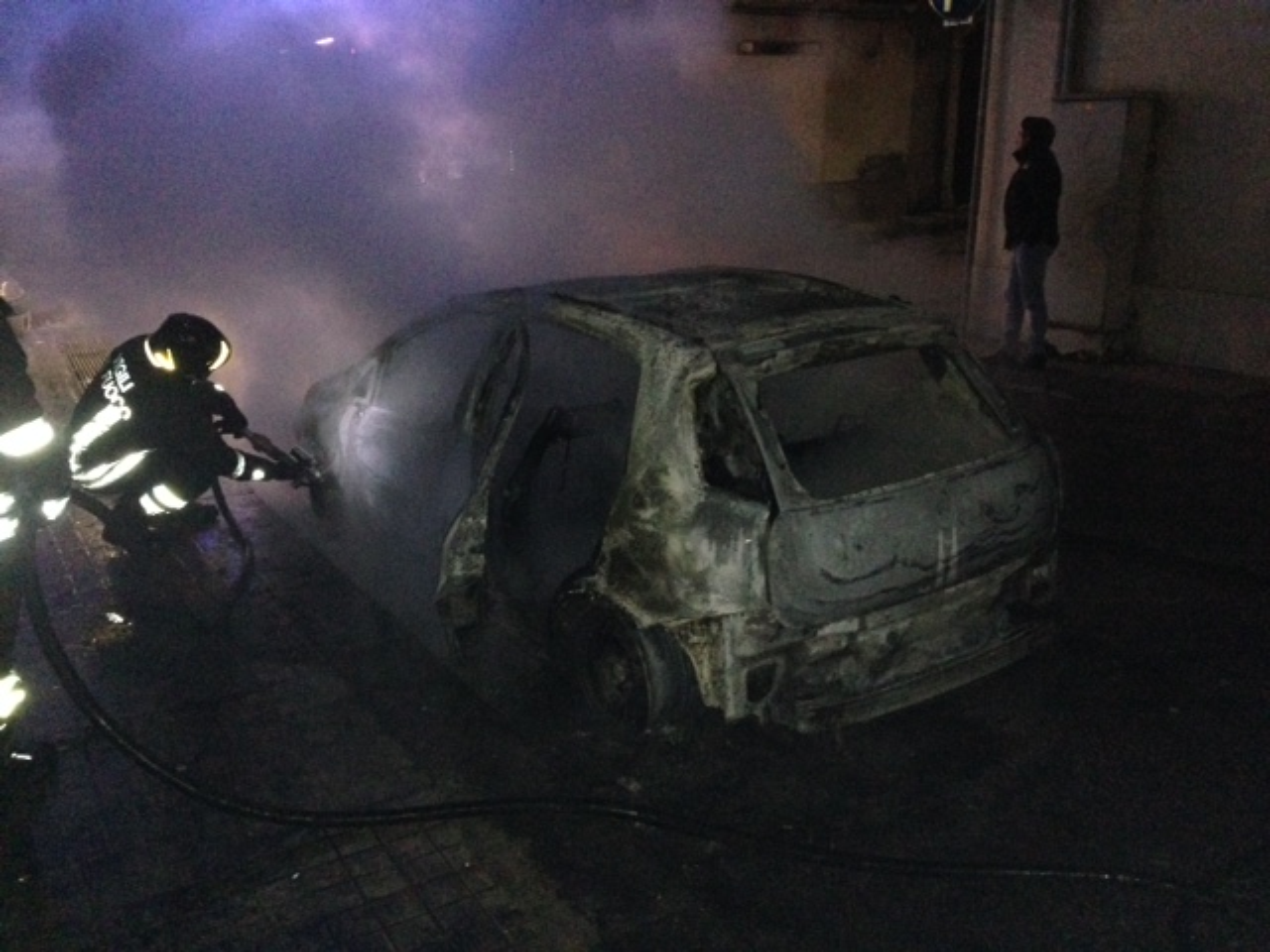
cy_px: 476
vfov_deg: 42.9
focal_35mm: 33
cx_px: 635
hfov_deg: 55.4
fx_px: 1211
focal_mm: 4.12
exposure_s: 1/16
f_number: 2.4
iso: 800
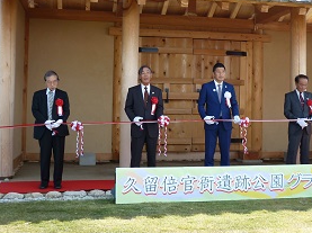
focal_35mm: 54
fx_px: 486
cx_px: 201
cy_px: 86
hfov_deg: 35.3
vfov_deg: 26.9
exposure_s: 1/320
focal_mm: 5.5
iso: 80
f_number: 2.8
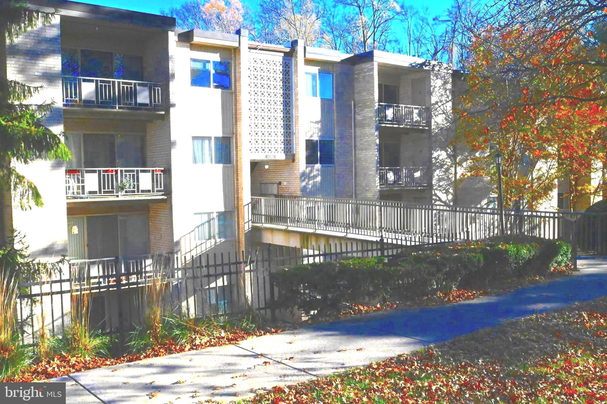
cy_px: 202
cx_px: 304
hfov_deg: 53.1
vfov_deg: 36.9
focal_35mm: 36
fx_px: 607
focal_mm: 24
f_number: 22
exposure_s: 1/2000
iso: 10000
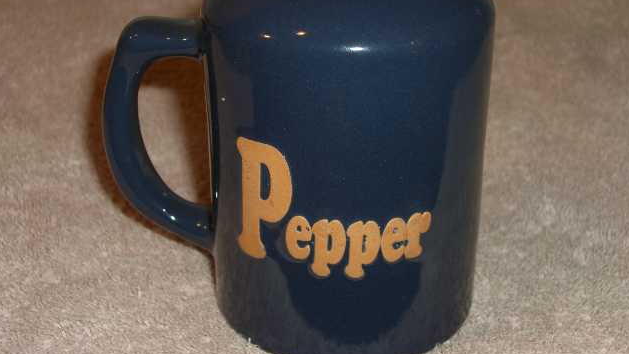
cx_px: 314
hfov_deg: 34.4
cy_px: 152
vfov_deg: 19.7
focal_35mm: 61
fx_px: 1018
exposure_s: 1/60
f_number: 3.4
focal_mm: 11.5
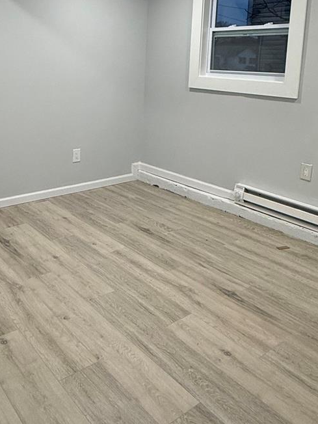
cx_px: 102
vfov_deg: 53.6
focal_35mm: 33
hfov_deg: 42.3
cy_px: 123
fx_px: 404
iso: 250
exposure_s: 1/120
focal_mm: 2.22
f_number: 2.2
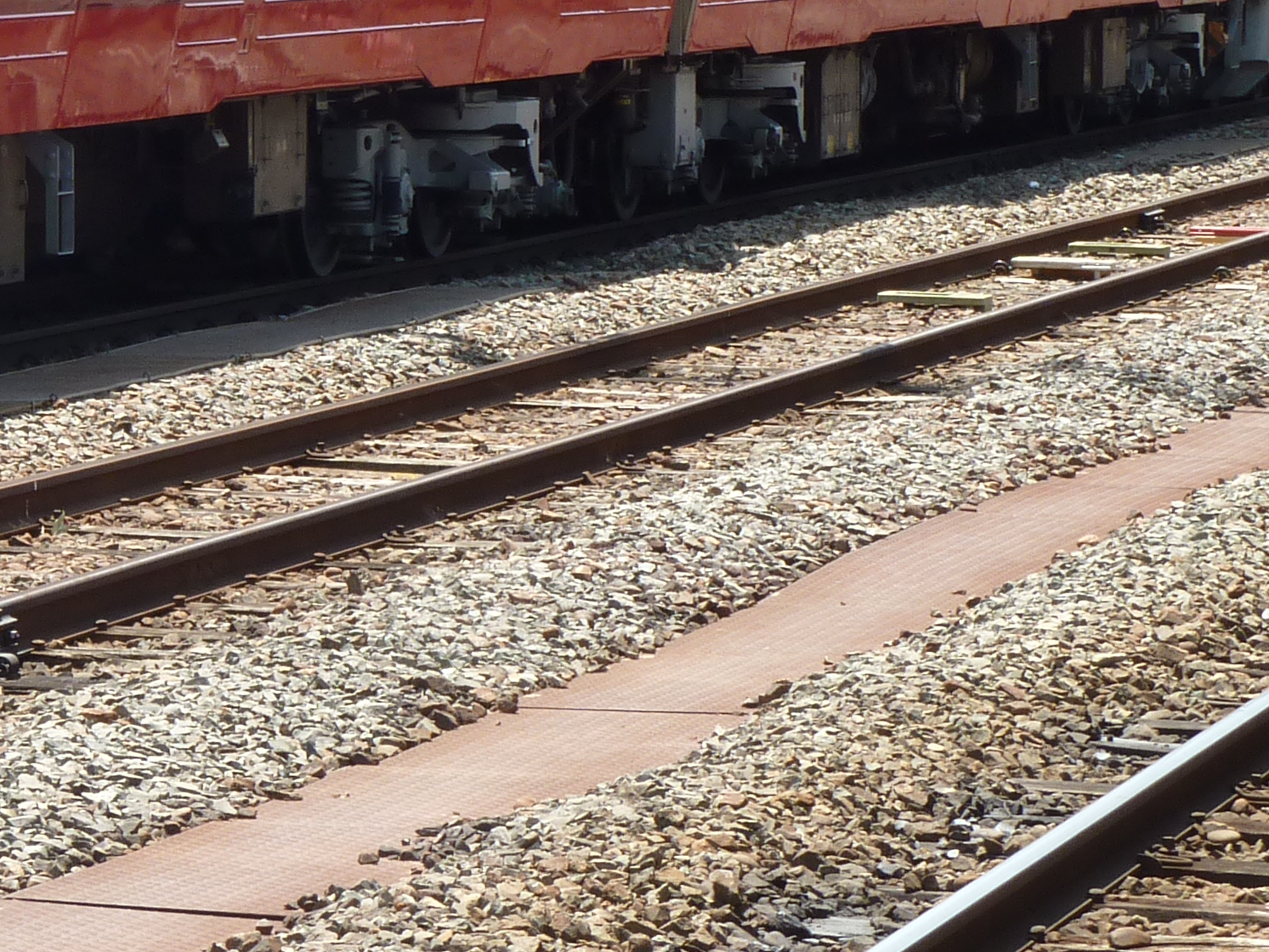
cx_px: -229
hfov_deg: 9.3
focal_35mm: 209
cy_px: -203
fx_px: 7662
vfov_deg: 7.1
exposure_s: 1/125
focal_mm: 12.8
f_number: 5
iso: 80
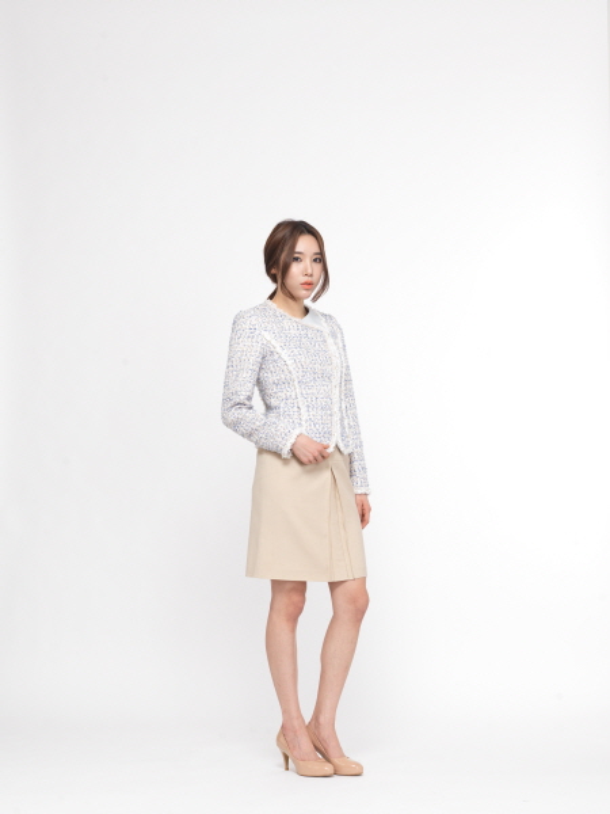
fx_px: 1457
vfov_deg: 31.2
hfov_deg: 23.7
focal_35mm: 62
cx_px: 305
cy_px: 407
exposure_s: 1/200
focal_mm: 80
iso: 100
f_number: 9
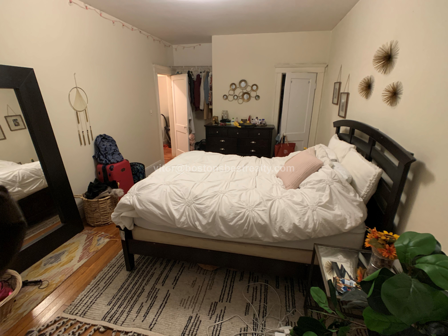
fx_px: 336
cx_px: 224
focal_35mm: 26
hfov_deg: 67.3
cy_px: 168
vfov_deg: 53.1
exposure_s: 1/40
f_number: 1.8
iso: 400
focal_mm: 4.25
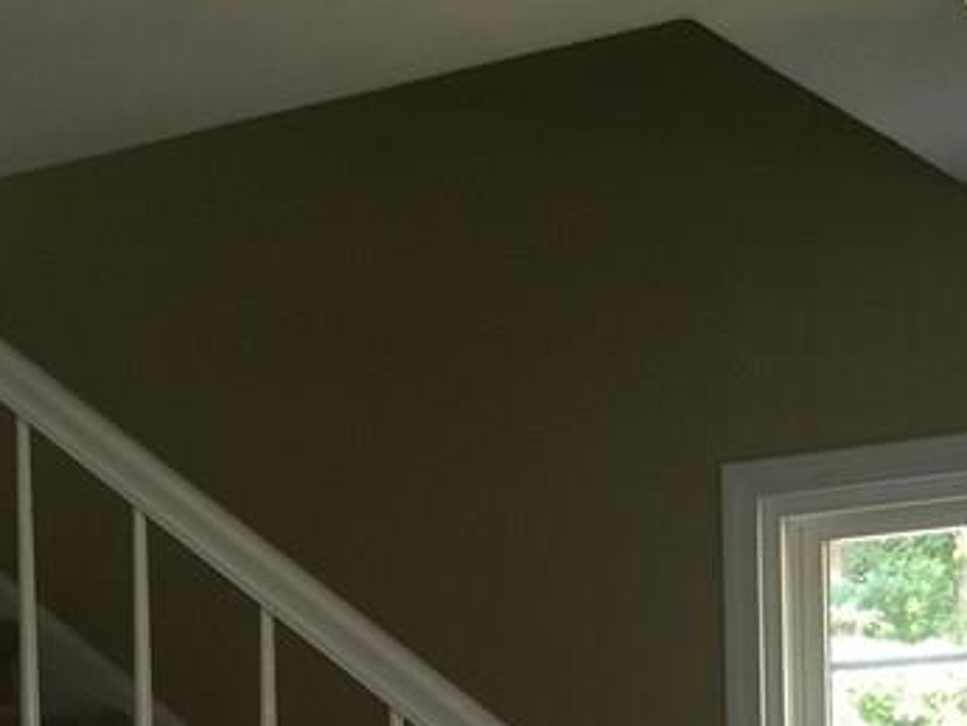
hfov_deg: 22.5
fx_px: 2403
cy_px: 1051
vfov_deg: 15.9
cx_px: 235
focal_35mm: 86
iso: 40
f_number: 2.2
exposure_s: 1/15
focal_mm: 4.15
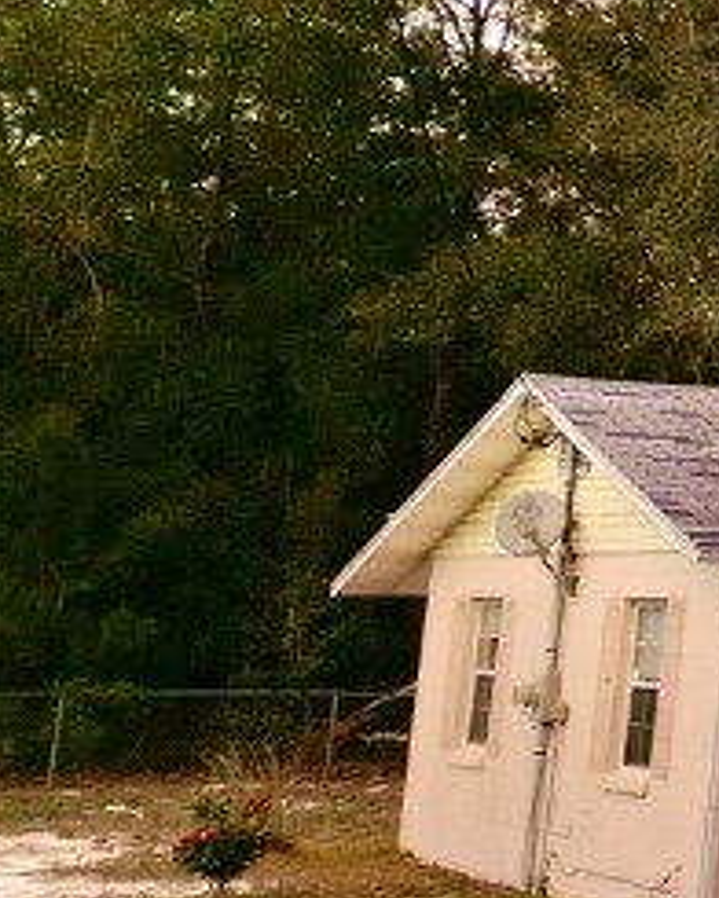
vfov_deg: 19.2
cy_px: 59
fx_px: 2607
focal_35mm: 98
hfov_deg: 11.9
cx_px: 1860
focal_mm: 6.72
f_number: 1.7
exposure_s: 1/50
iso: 100
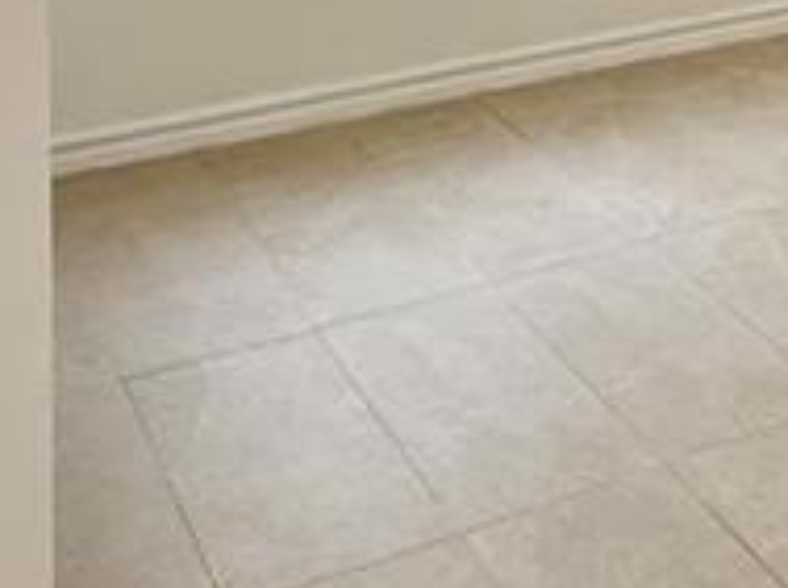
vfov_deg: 15.9
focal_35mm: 76
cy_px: -530
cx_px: 667
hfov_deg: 25.1
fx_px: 1727
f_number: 2.2
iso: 80
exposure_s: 1/120
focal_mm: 2.22
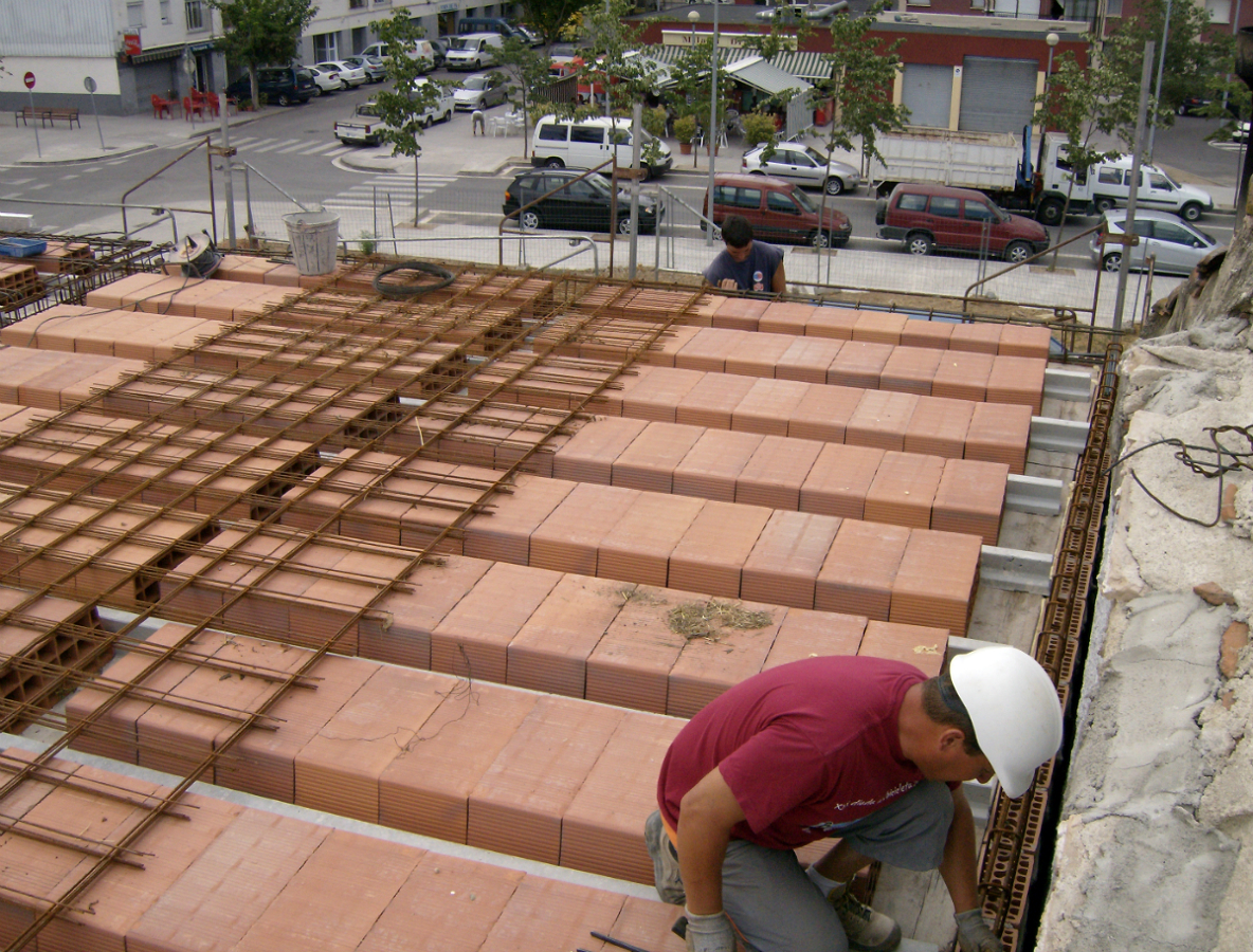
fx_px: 1309
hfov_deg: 51.1
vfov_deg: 40.0
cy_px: 476
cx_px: 626
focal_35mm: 36
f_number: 4.7
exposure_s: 1/466
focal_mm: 6
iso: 100
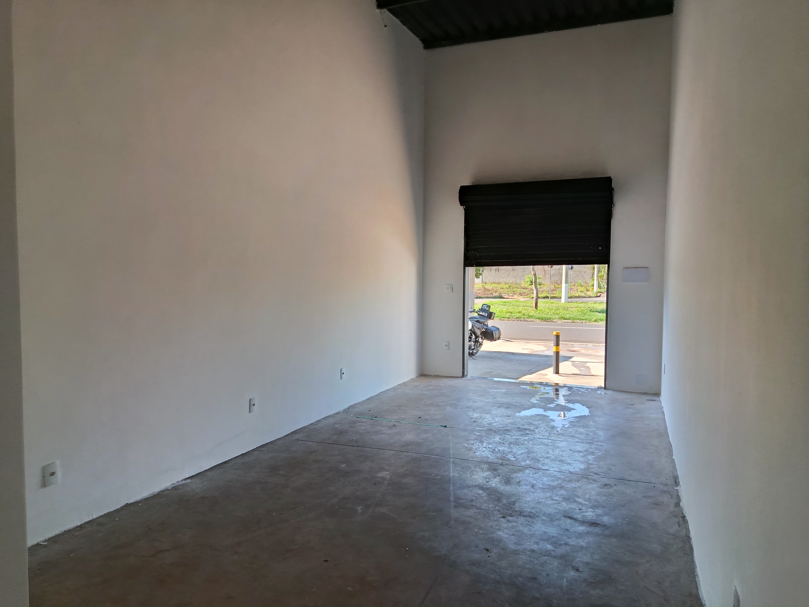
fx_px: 561
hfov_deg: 71.6
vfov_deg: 56.8
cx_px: 404
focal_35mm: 24
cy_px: 304
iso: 247
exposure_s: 1/120
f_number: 1.7
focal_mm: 5.24
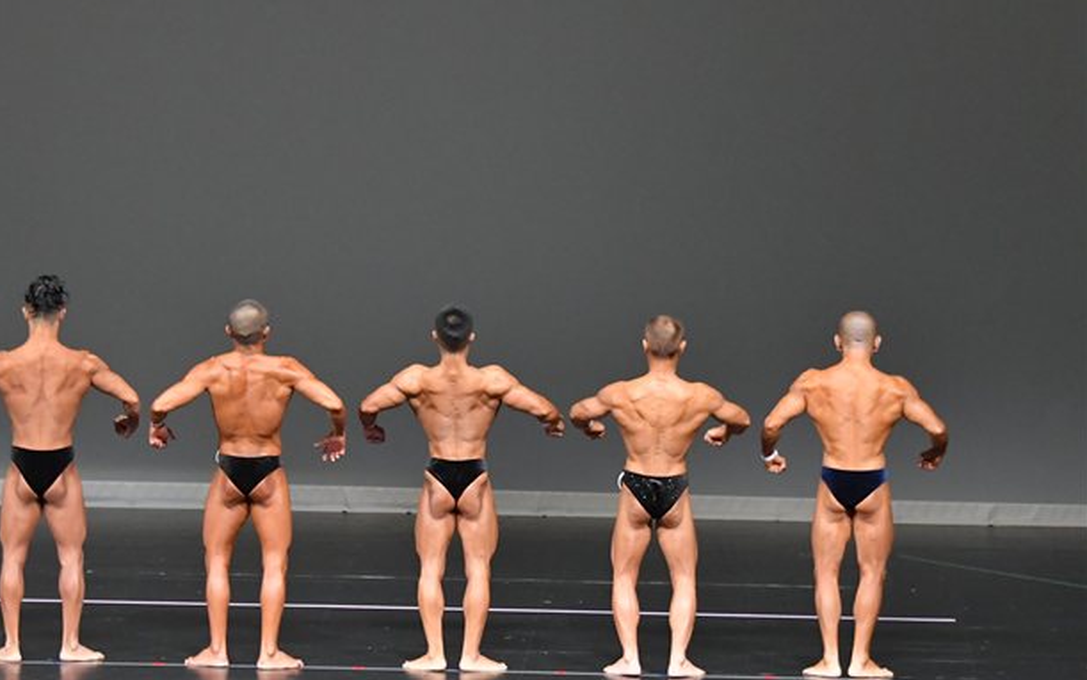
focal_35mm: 217
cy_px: 431
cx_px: 401
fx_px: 6429
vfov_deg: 6.0
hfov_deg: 9.7
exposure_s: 1/400
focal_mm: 112
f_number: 5.6
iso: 5000
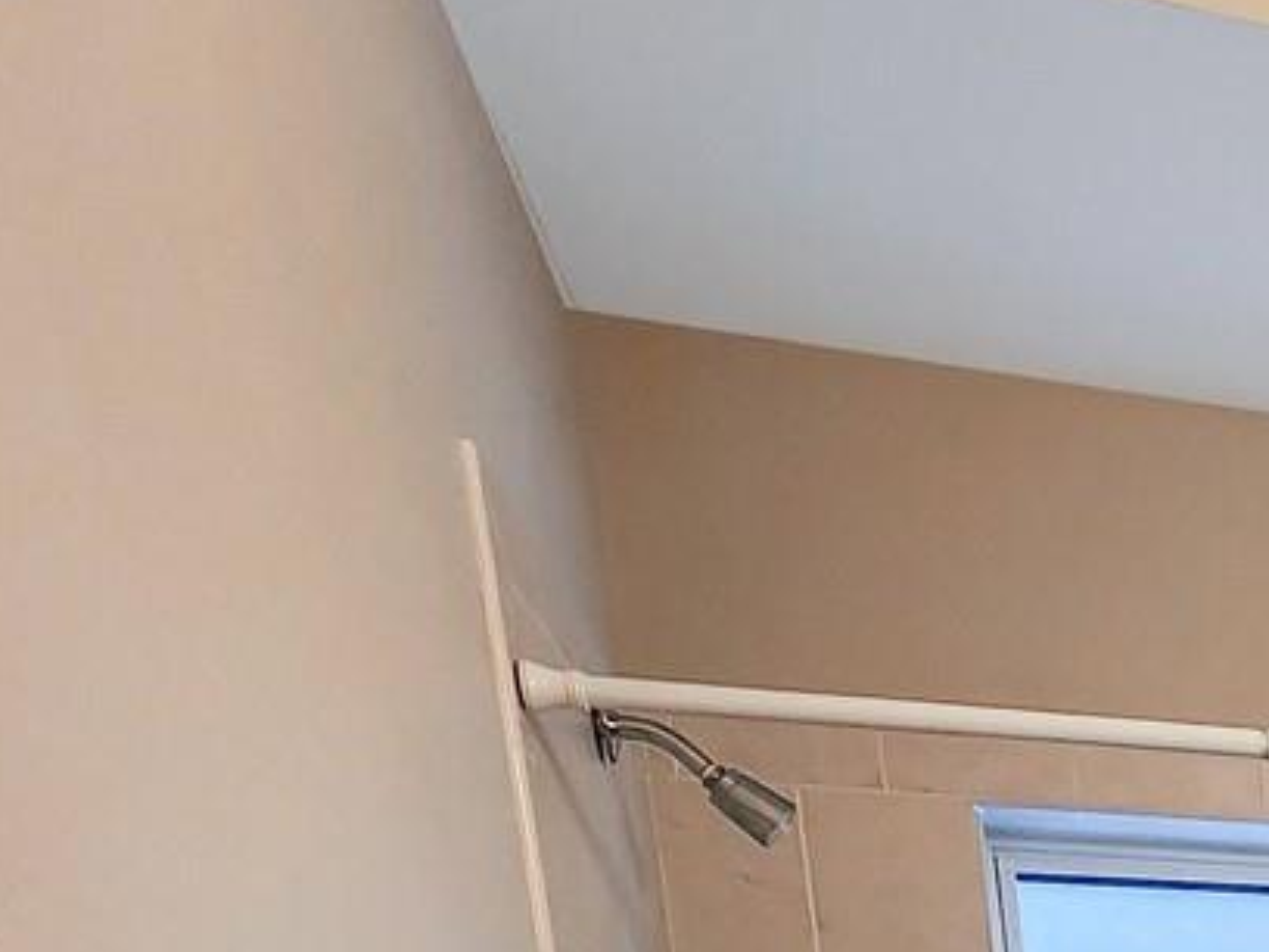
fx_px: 1870
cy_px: 1655
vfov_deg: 20.9
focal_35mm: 51
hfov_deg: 26.6
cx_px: 1919
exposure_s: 1/60
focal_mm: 2.2
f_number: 2.2
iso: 160
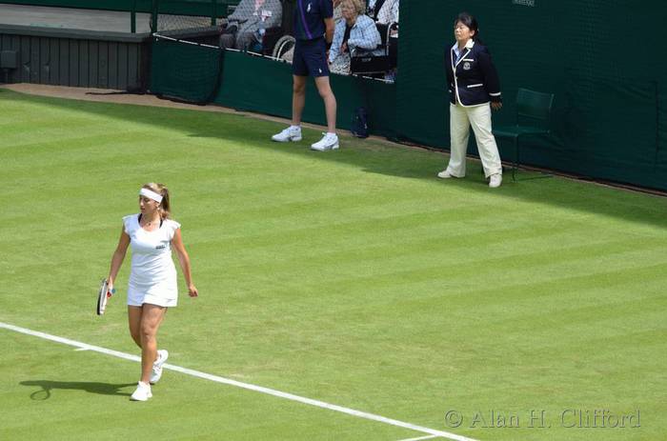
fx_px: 6376
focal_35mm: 345
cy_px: 220
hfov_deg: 6.0
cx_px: 334
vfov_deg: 4.0
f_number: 5.3
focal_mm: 230
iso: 200
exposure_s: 1/640
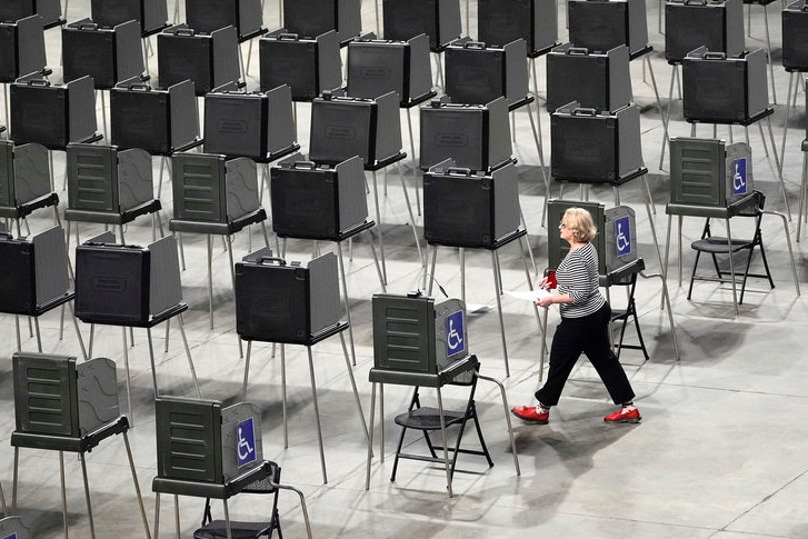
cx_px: 485
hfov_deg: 11.7
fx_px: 3951
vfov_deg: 7.8
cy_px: 187
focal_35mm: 176
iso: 4000
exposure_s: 1/640
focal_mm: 125
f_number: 5
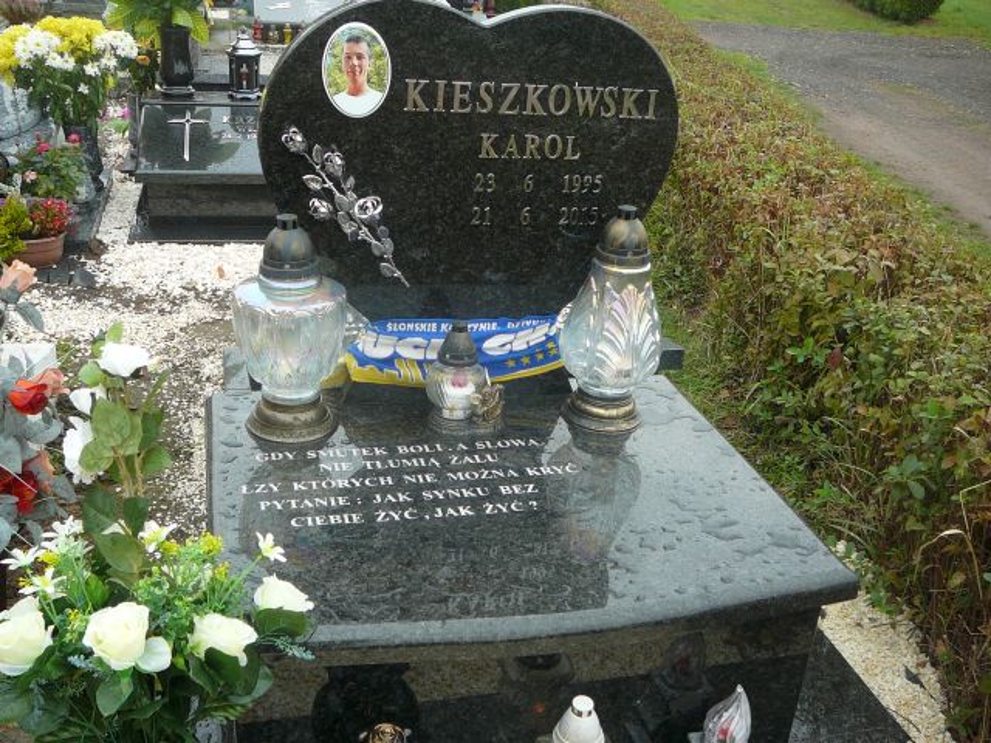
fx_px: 1002
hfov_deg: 52.6
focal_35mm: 35
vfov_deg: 40.7
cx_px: 496
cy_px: 372
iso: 80
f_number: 2.8
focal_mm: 5.2
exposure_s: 1/80
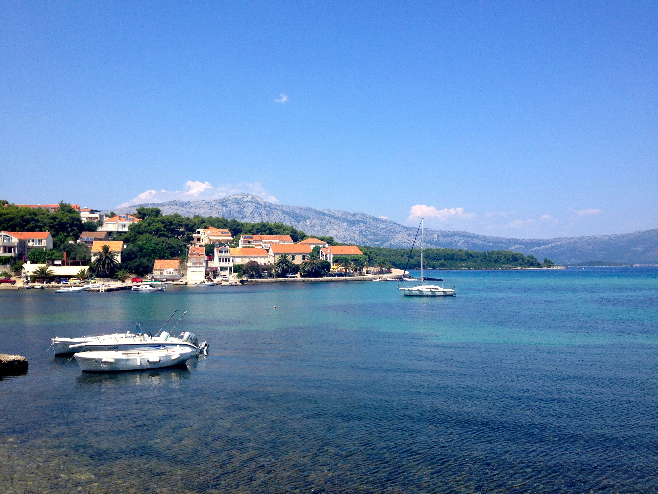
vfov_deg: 40.7
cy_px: 247
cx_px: 329
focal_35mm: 35
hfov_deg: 52.6
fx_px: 665
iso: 50
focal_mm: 4.28
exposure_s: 1/1672
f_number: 2.4
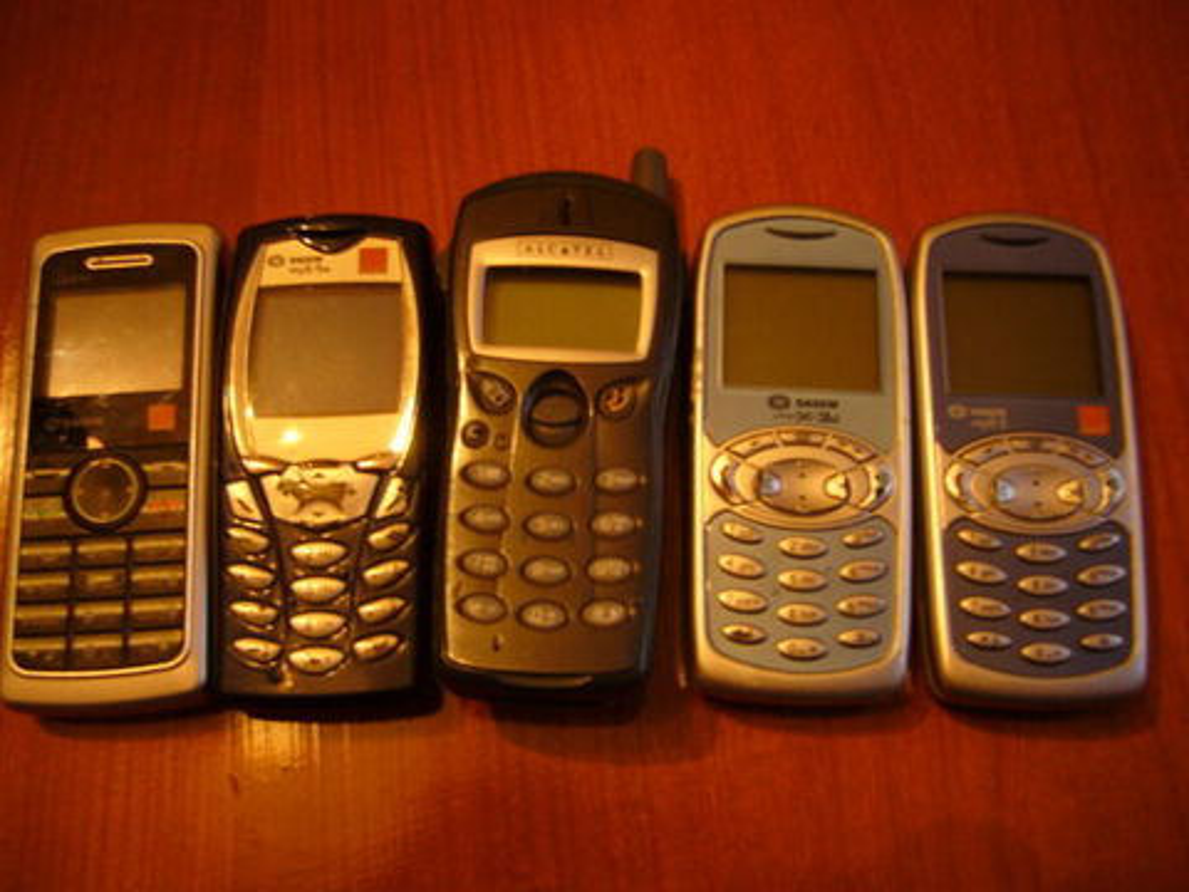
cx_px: 594
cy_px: 446
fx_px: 1202
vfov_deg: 40.7
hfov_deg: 52.6
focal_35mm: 35
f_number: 2.8
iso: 200
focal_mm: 5.8
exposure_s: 1/8
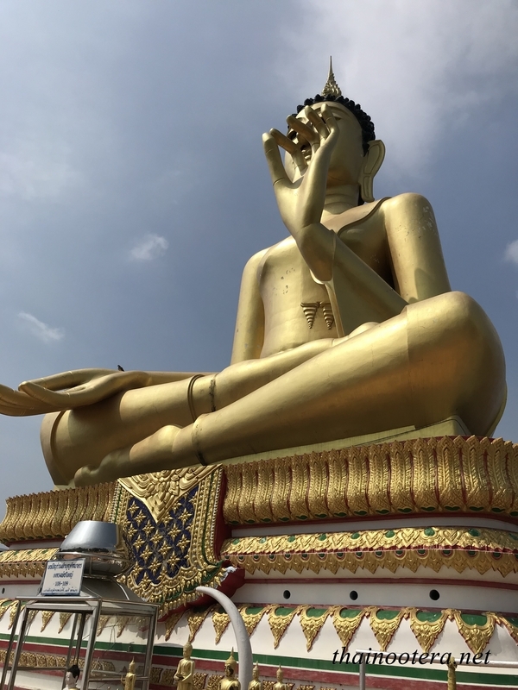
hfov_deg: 49.7
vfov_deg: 63.4
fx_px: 559
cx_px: 259
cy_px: 345
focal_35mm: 28
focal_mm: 3.99
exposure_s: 1/7407
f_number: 1.8
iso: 25
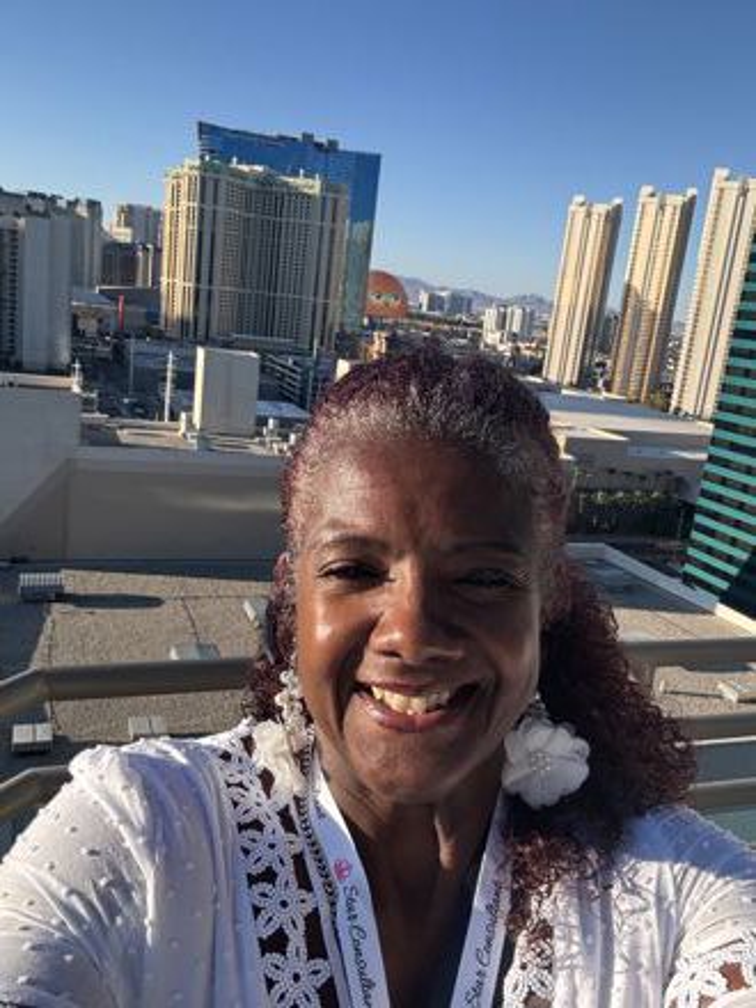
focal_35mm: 30
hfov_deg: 46.8
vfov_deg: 60.0
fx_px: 874
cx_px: 378
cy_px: 504
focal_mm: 2.69
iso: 25
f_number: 1.9
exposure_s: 1/392
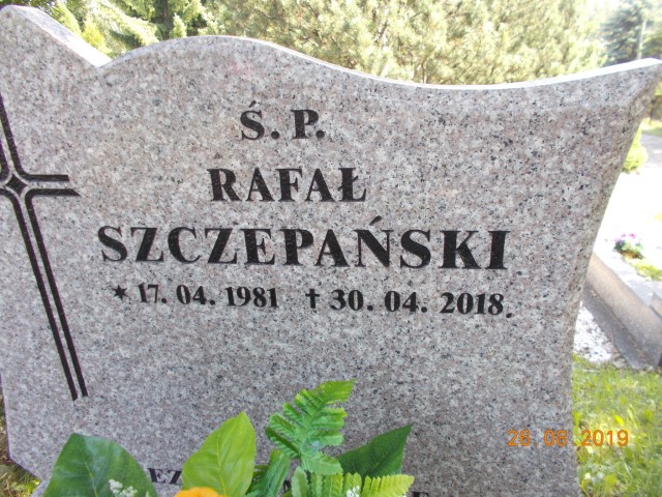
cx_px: 331
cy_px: 248
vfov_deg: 53.1
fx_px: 497
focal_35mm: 26
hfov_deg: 67.3
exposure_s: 1/50
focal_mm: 4.6
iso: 80
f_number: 3.2
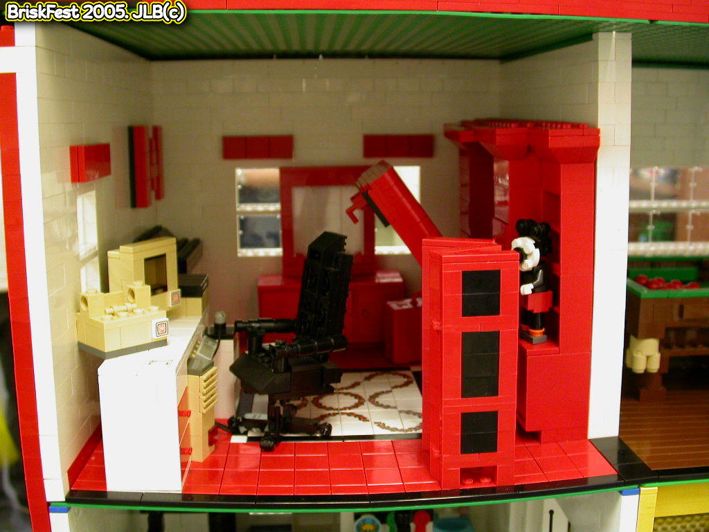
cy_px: 266
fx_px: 778
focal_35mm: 38
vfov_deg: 37.7
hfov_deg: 49.0
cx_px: 354
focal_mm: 7.85
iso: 100
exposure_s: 1/3.5
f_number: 2.6
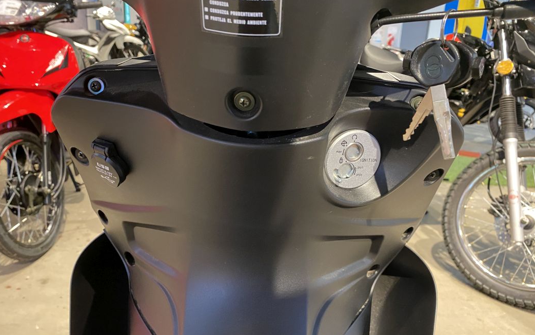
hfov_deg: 66.5
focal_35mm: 28
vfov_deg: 44.5
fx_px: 408
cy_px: 175
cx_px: 269
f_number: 1.8
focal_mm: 4.25
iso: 400
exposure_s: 1/50
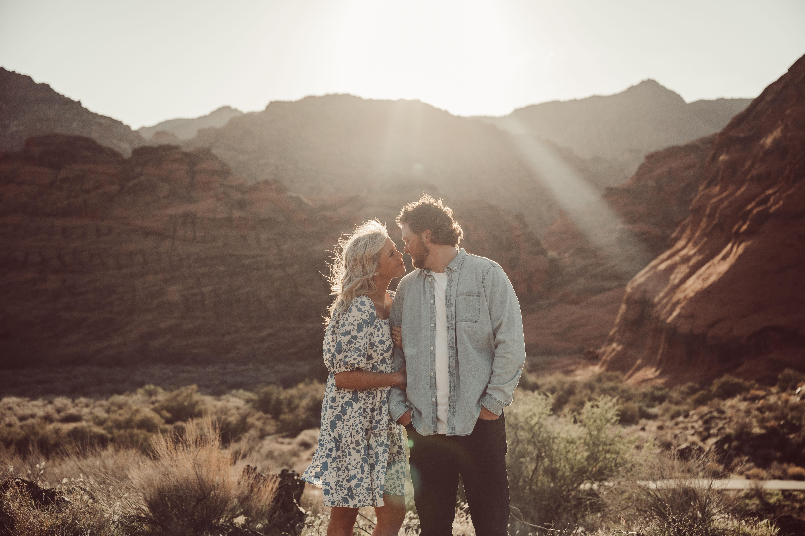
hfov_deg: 38.2
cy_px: 268
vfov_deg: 26.0
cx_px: 402
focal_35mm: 52
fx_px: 1162
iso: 320
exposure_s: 1/4000
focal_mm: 52
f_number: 3.5
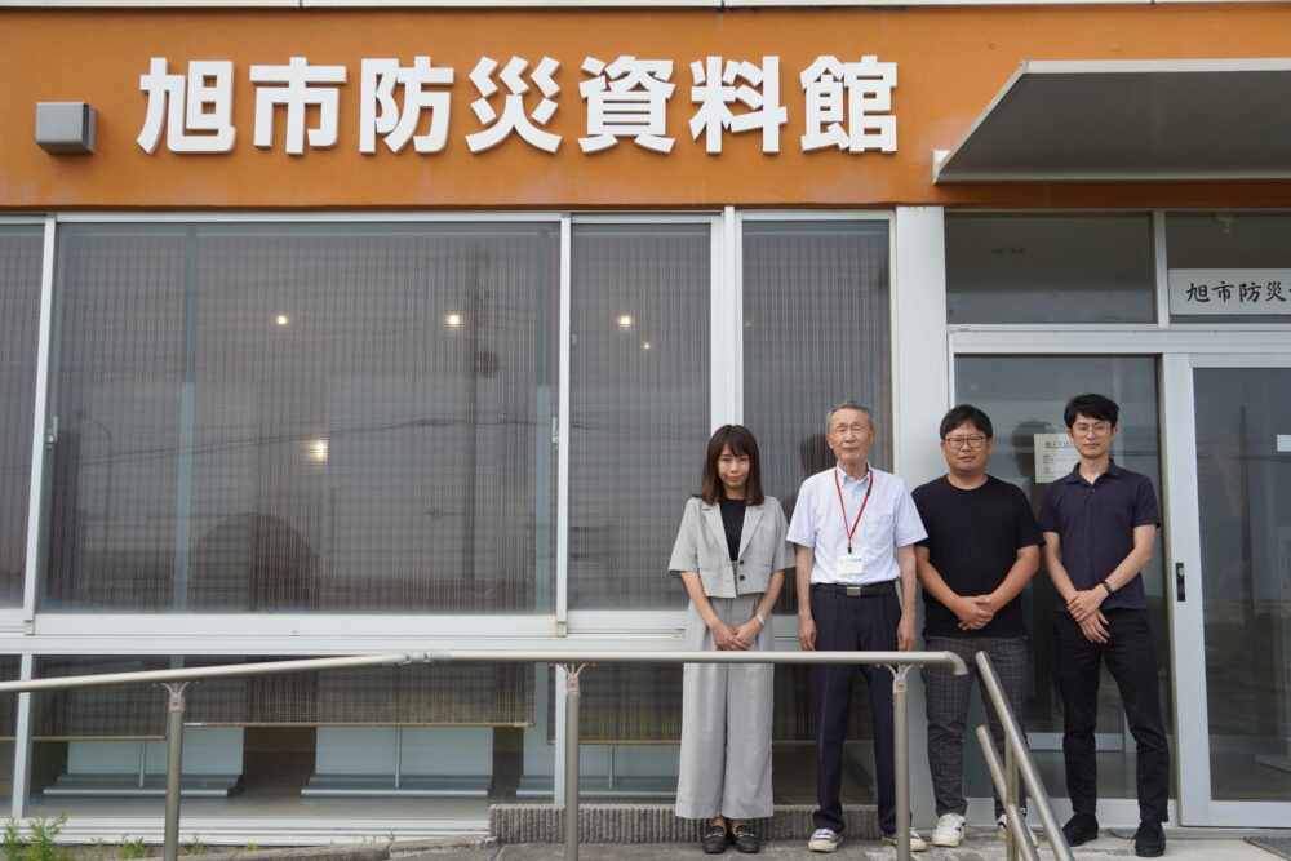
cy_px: 430
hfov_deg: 51.3
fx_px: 1345
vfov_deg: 35.5
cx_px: 646
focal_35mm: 38
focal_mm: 25
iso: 100
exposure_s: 1/320
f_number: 4.5
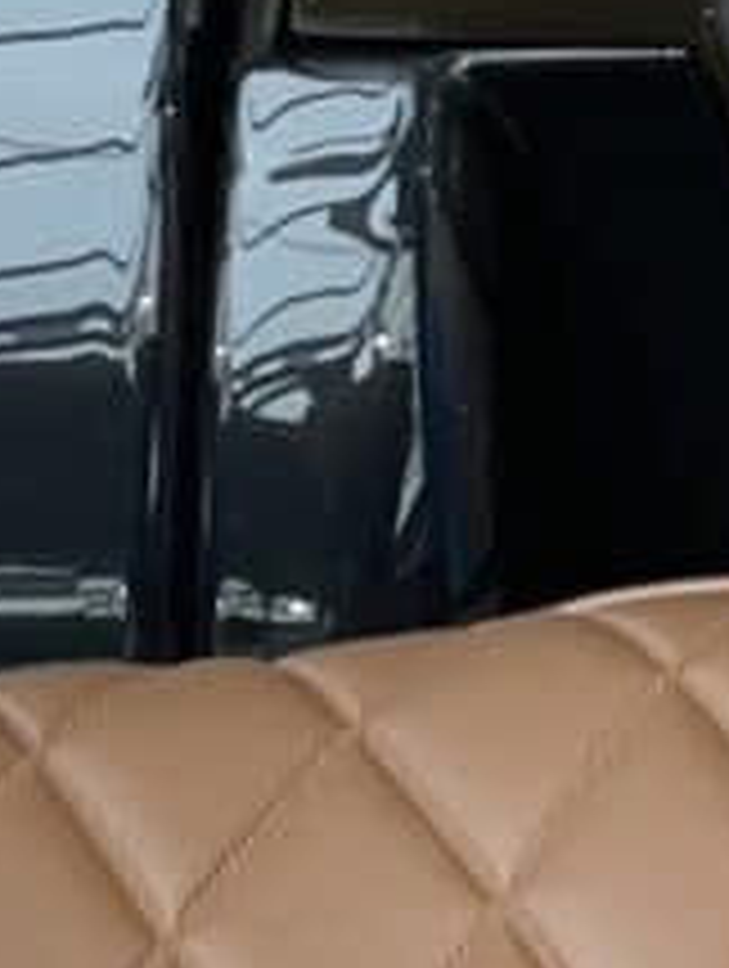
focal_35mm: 177
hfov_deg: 8.3
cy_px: -2271
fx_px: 4955
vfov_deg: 8.5
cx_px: 855
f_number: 1.6
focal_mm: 4.2
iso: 50
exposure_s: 1/32
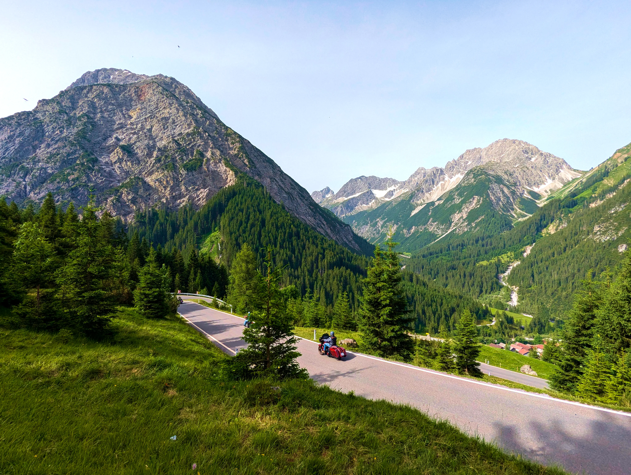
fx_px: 292
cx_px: 316
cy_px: 238
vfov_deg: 78.2
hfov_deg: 94.4
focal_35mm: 16
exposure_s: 1/989
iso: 47
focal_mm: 2.35
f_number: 2.2
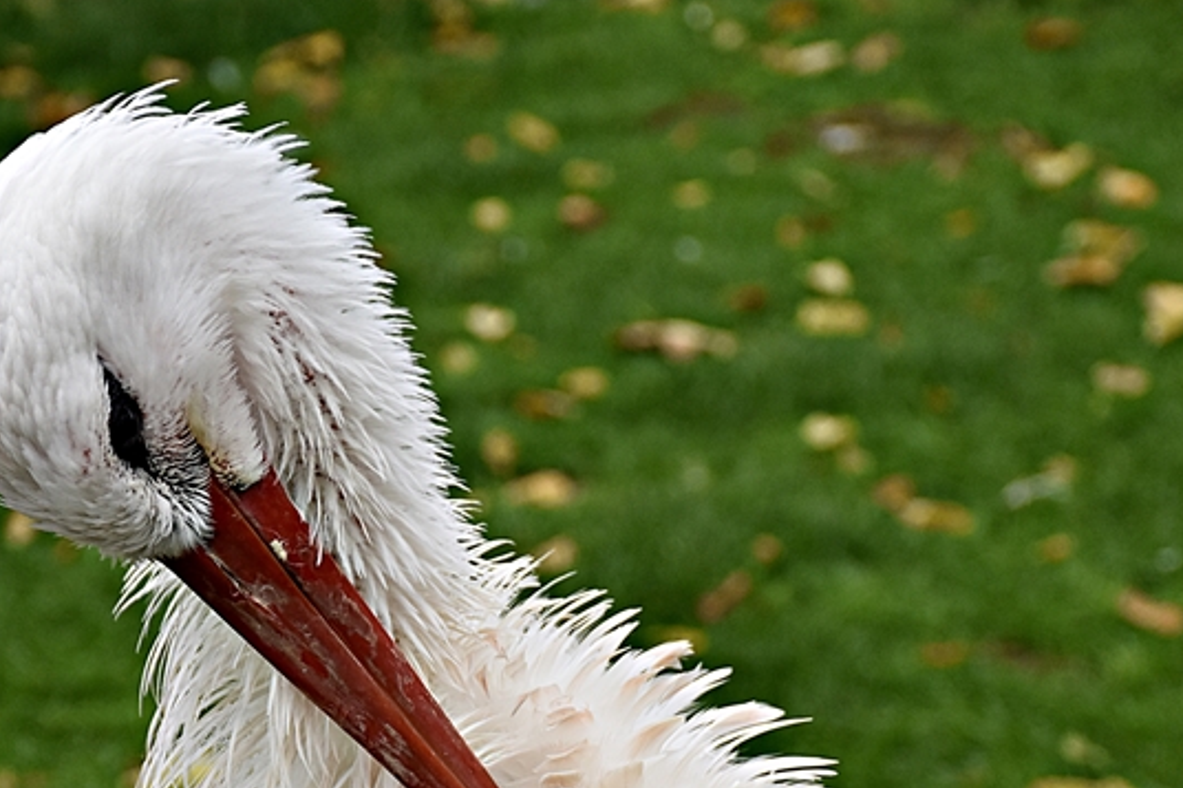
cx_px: 532
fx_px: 5650
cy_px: 730
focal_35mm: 172
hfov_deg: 12.0
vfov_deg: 7.9
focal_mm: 60
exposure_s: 1/250
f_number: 5
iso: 500
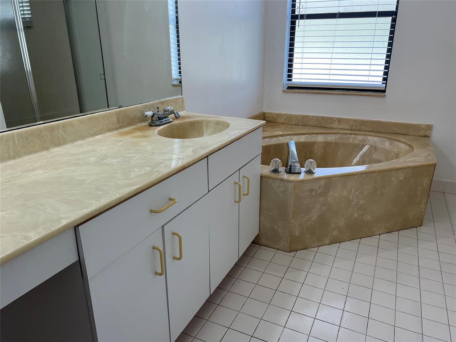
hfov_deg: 67.3
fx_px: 343
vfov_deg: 53.1
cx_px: 228
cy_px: 171
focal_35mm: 26
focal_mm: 5.7
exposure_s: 1/350
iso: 50
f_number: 1.5
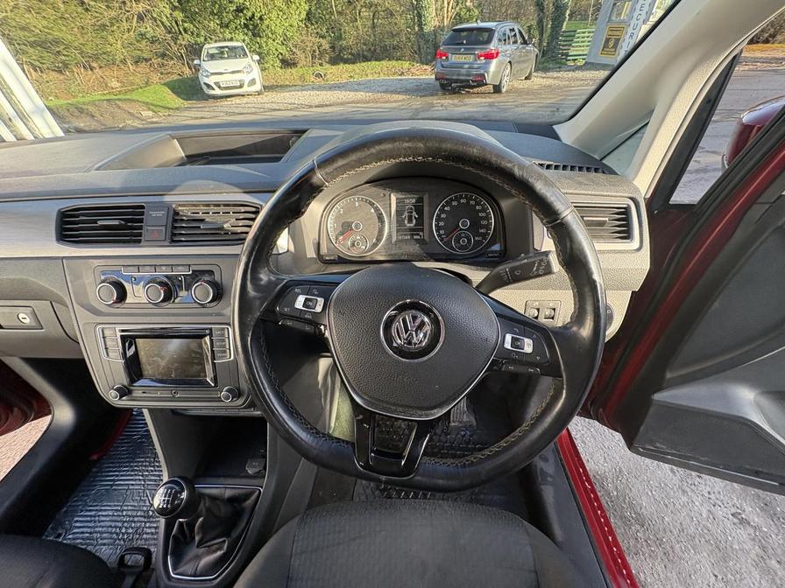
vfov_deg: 85.7
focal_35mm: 14
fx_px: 317
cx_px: 392
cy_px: 294
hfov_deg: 102.1
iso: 125
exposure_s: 1/99
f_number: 2.2
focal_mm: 2.22
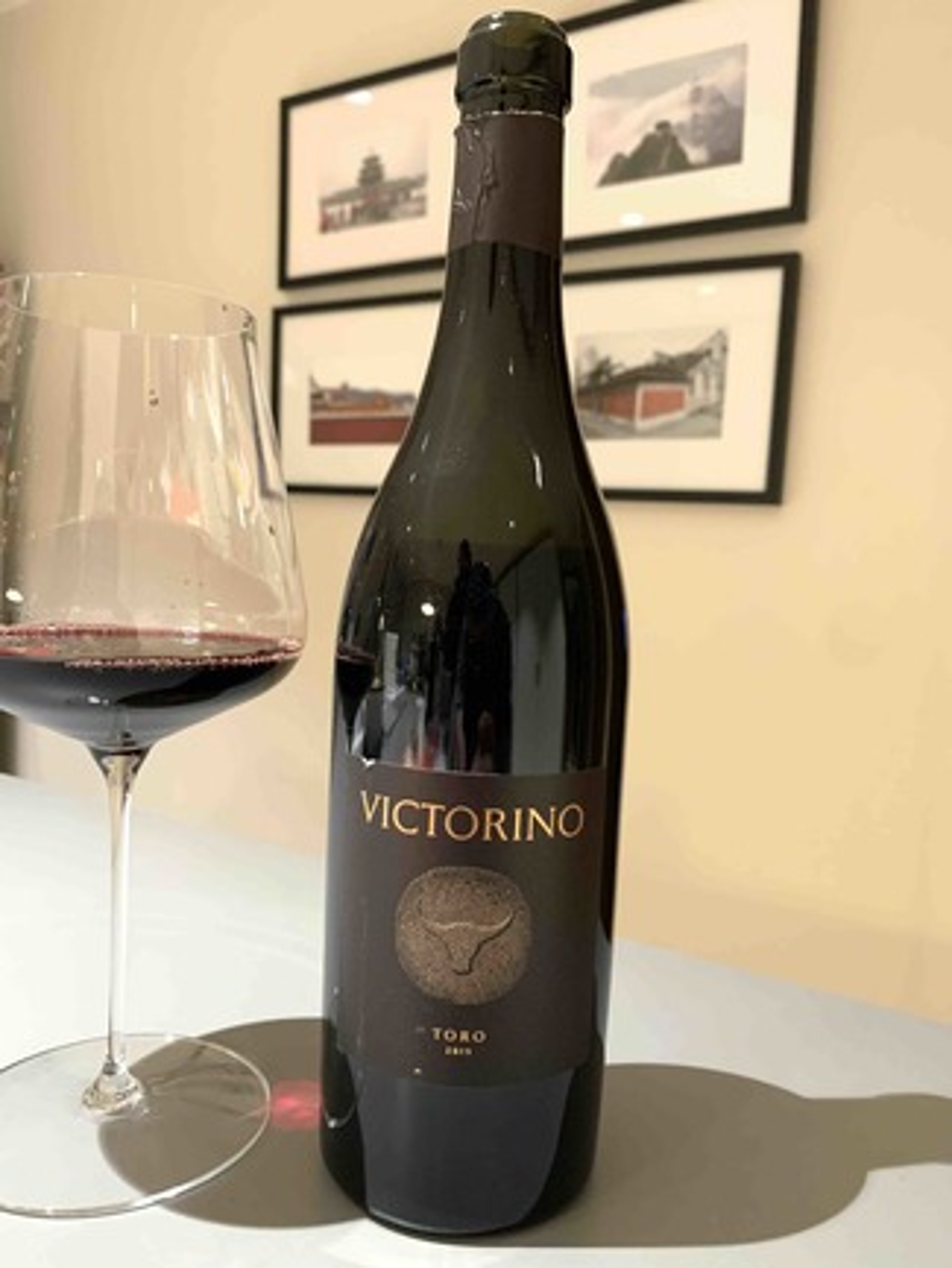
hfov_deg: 53.1
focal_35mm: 26
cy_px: 634
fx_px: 953
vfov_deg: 67.3
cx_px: 476
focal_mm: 4.25
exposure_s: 1/33
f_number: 1.8
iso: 250
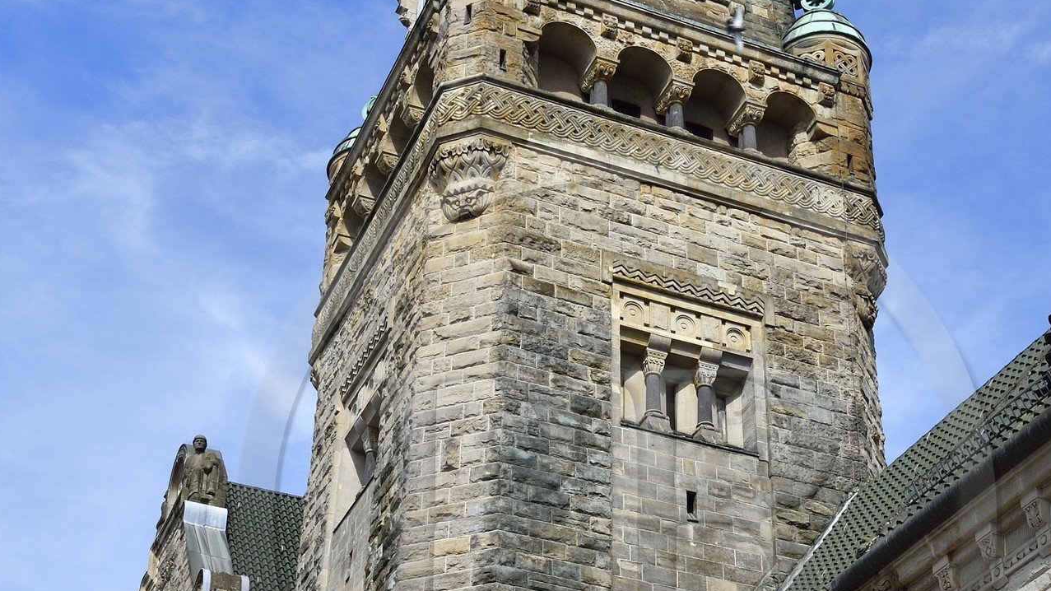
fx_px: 1923
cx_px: 614
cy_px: 524
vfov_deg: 17.2
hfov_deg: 30.5
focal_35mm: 69
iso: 200
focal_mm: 35
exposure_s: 1/250
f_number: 13
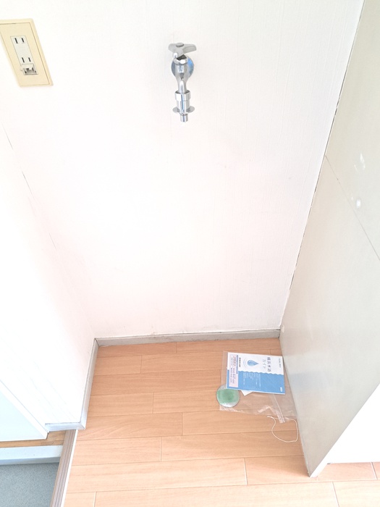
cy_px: 254
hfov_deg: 56.8
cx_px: 190
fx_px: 351
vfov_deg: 71.6
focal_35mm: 24
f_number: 1.8
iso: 400
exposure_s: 1/33
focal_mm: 5.23
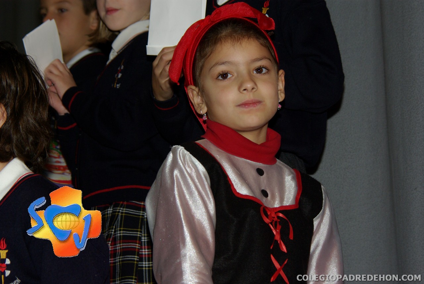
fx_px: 1415
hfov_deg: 17.0
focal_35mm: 120
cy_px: 142
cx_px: 212
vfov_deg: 11.5
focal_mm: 80
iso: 400
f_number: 8
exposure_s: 1/90
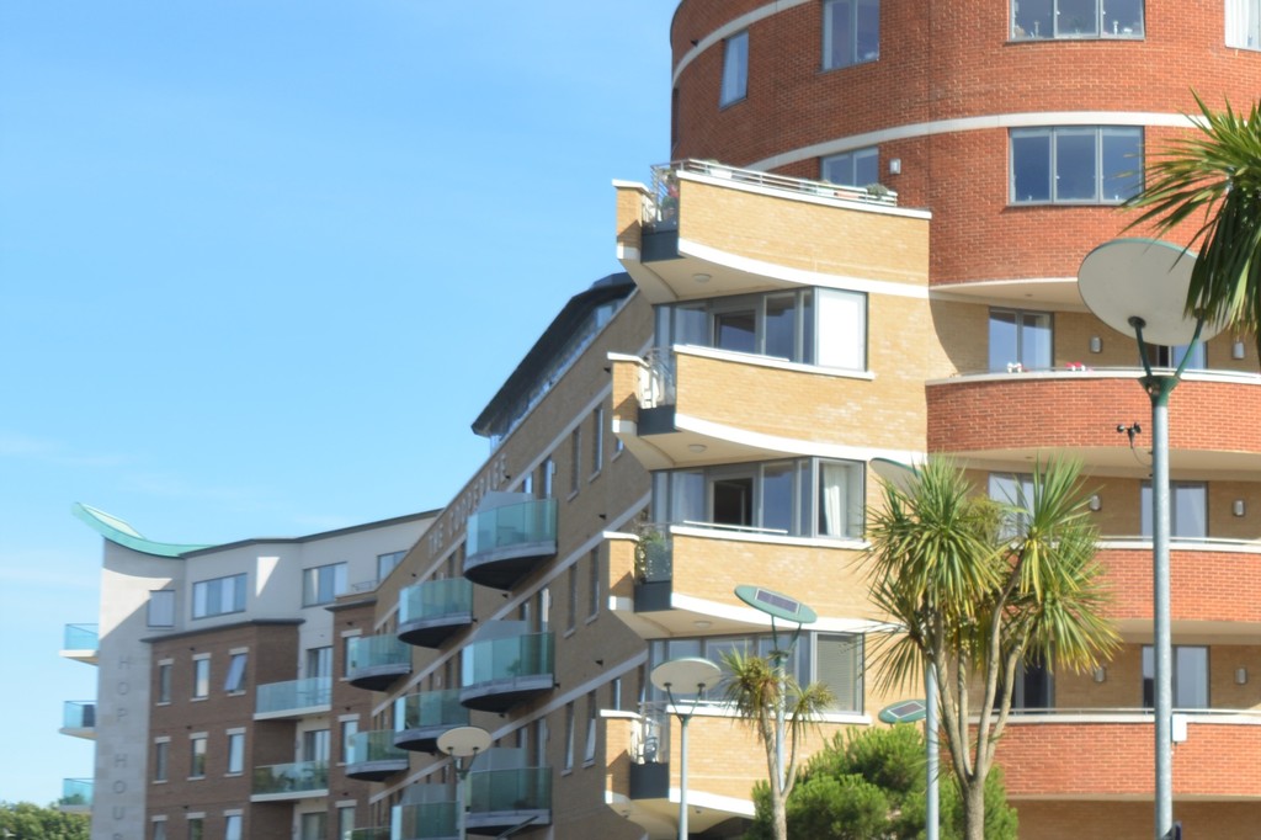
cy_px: 420
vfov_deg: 36.8
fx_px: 1261
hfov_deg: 53.1
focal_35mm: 36
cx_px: 630
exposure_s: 1/160
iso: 100
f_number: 8
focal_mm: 24
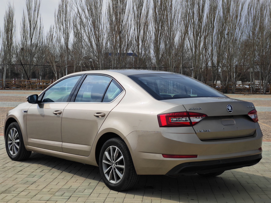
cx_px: 136
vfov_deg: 23.7
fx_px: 485
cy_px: 102
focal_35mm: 62
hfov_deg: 31.2
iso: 50
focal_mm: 6.38
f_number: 2.4
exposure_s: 1/1400
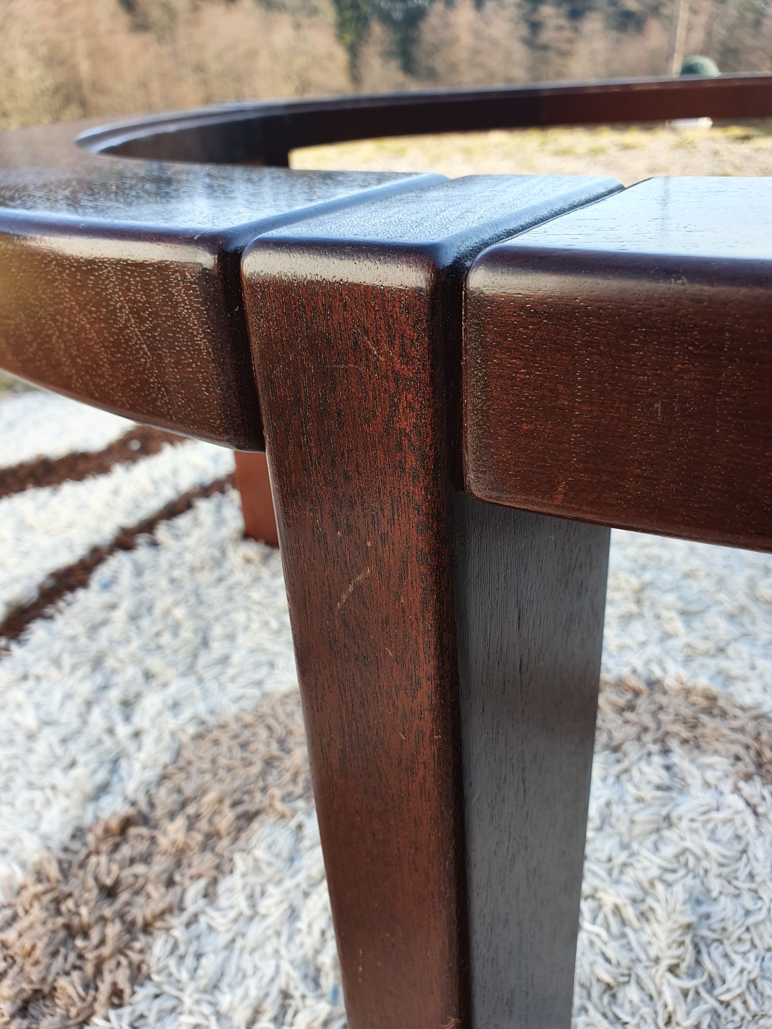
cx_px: 386
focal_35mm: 26
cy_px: 514
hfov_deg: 53.1
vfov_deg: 67.3
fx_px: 773
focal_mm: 4.32
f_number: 2.4
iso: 50
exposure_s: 1/212
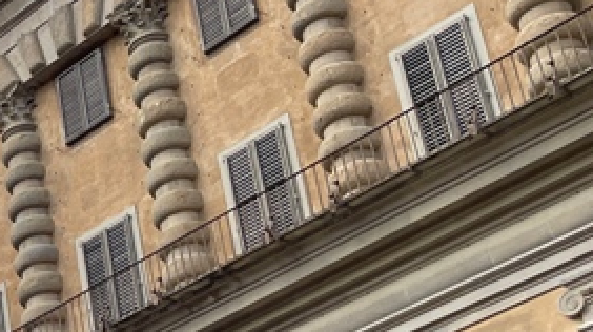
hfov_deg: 17.2
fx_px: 1618
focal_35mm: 103
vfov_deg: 11.2
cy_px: 509
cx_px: -452
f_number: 1.6
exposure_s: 1/1575
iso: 50
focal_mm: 4.2
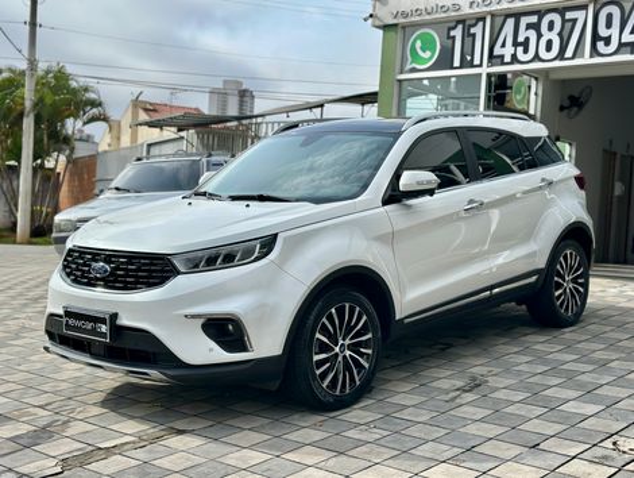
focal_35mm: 48
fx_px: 880
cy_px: 239
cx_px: 317
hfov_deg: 39.6
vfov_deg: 30.3
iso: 100
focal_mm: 6.86
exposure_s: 1/5263
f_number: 1.78
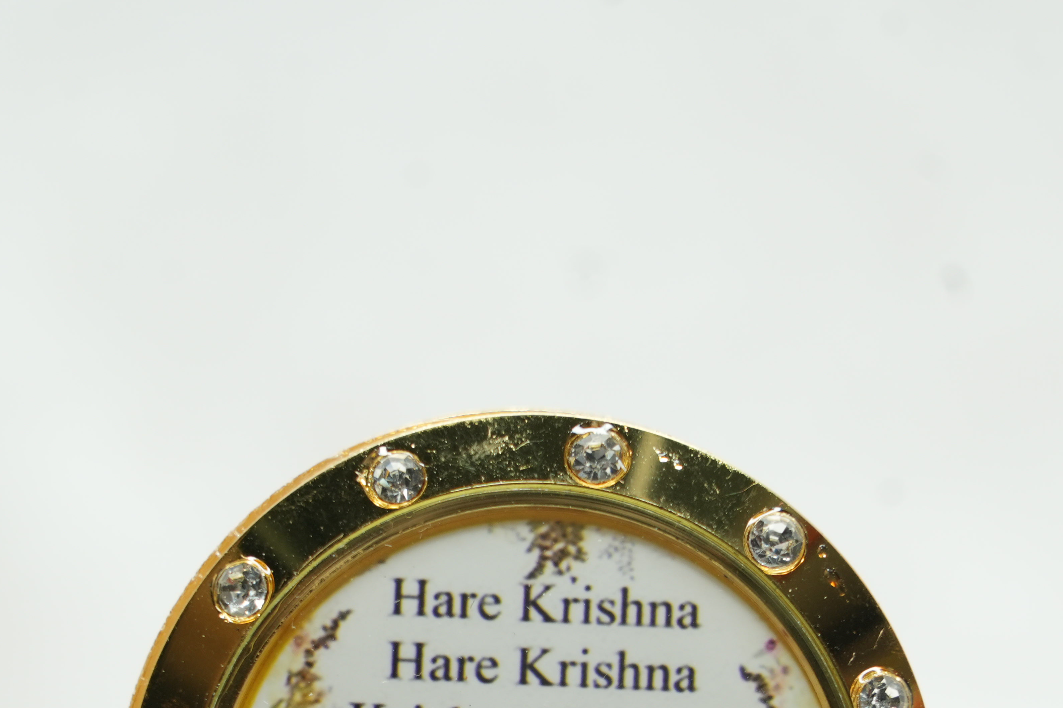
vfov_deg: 5.9
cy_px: 782
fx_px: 6849
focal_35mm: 232
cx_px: 544
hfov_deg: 8.9
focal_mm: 105
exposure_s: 1/50
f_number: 7.1
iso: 500
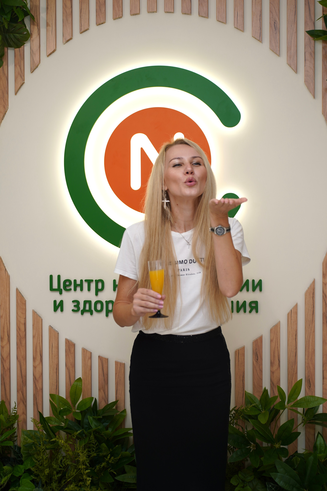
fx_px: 708
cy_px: 246
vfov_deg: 38.2
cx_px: 164
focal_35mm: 52
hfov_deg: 26.0
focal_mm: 52
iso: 100
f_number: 2.8
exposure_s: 1/125
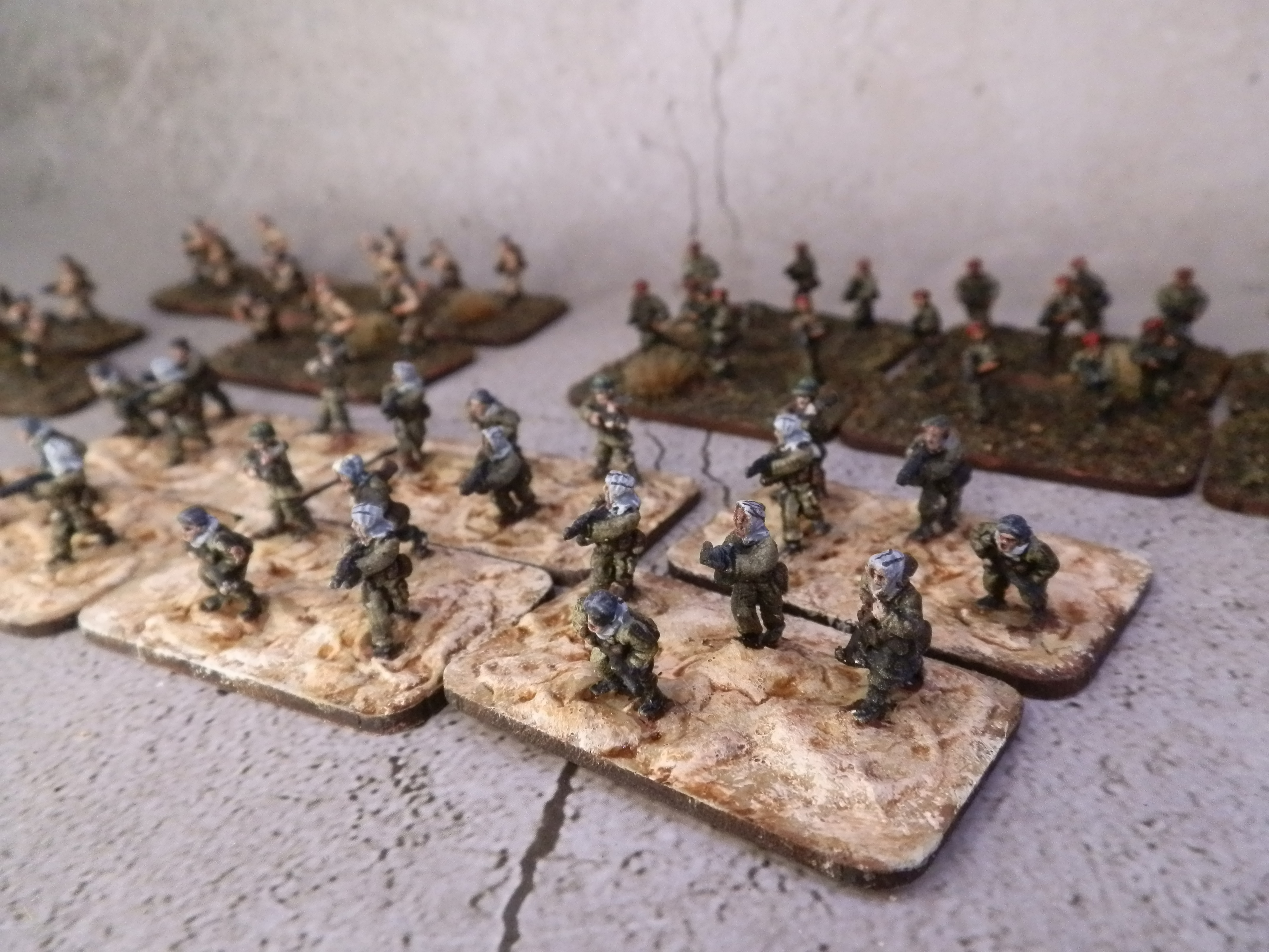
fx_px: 1026
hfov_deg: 63.4
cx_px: 634
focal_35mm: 28
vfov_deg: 49.7
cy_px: 476
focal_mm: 5
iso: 400
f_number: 3.1
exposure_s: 1/125
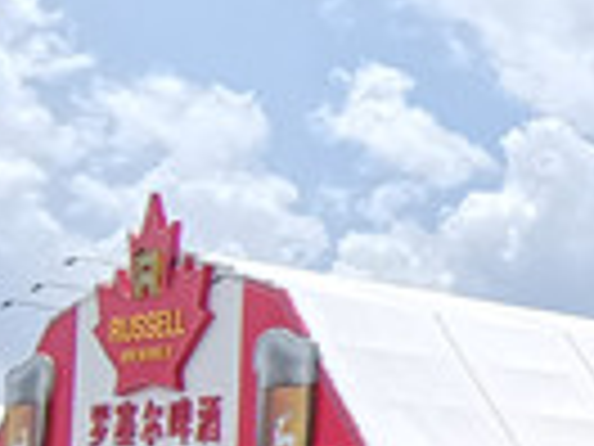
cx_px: 1278
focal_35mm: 77
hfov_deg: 16.7
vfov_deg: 18.4
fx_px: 1321
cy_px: 491
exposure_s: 1/2625
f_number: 2.2
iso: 50
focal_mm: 2.26
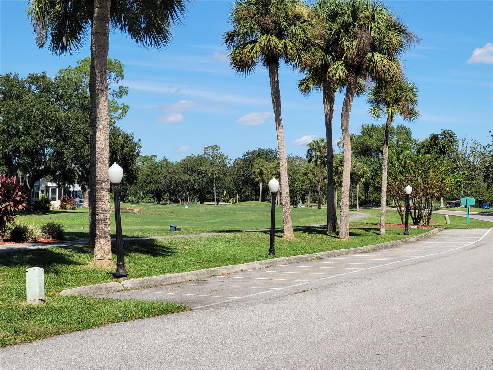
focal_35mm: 28
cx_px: 246
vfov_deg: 49.7
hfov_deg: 63.4
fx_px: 399
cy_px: 185
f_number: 2
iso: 25
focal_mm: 5.9
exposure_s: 1/955
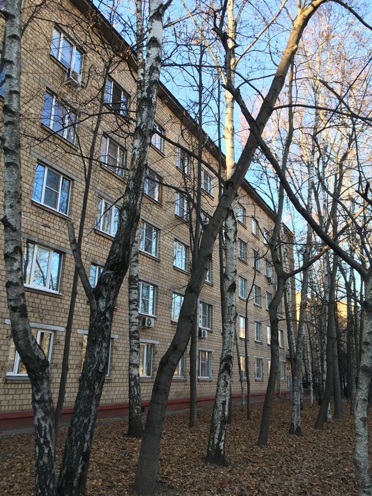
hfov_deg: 48.2
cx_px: 186
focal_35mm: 29
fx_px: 415
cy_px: 248
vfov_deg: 61.7
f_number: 2.2
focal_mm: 4.15
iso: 25
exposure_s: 1/100
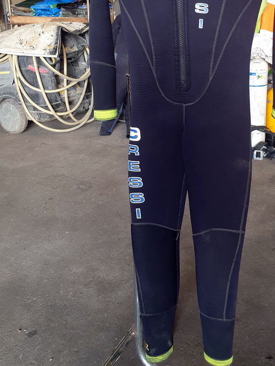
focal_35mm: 39
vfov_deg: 46.7
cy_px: 109
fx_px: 413
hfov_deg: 36.2
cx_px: 194
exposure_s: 1/50
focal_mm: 4.3
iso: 100
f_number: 2.4
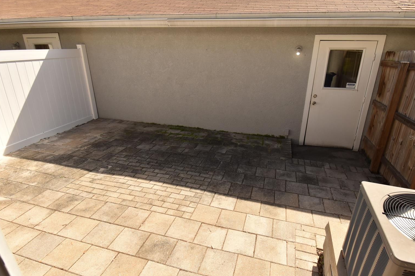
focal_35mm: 21
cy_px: 138
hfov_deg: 82.5
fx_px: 237
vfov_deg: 60.6
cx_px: 215
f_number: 10
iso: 400
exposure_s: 1/400
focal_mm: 13
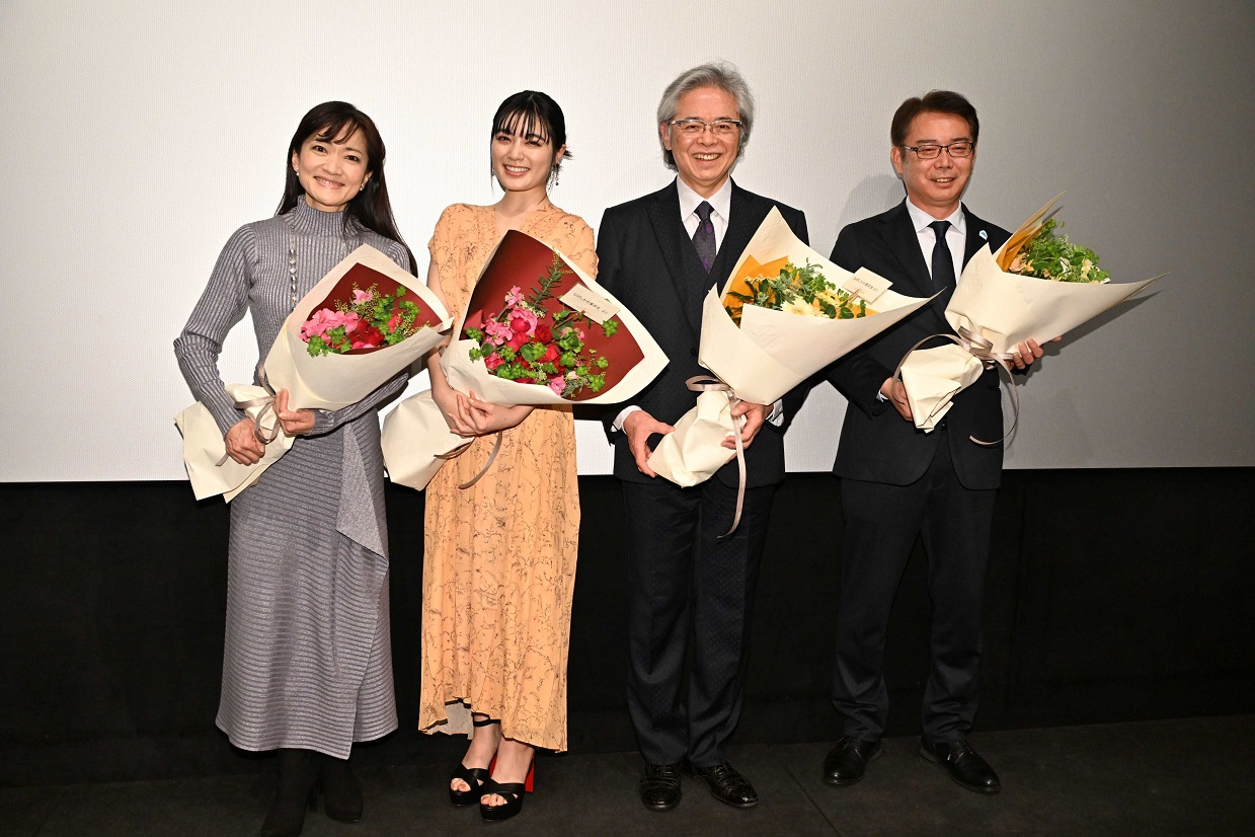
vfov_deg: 40.5
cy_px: 418
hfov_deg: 58.0
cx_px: 628
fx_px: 1133
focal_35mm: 32
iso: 3200
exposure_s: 1/200
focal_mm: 32.5
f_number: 4.8
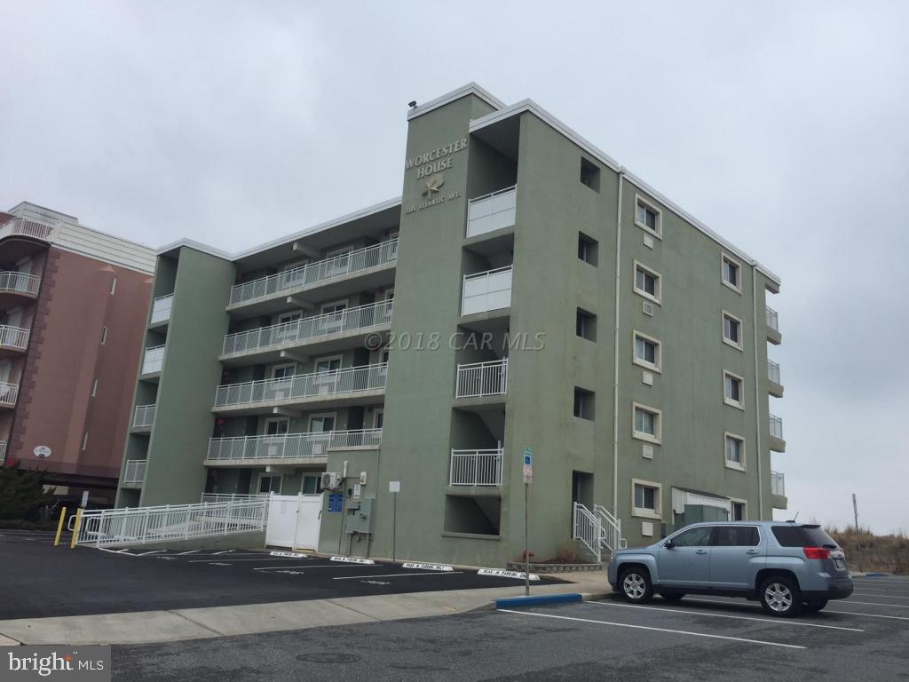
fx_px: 762
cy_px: 341
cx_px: 454
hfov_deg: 61.7
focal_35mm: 29
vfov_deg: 48.2
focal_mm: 4.15
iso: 32
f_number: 2.2
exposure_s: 1/746
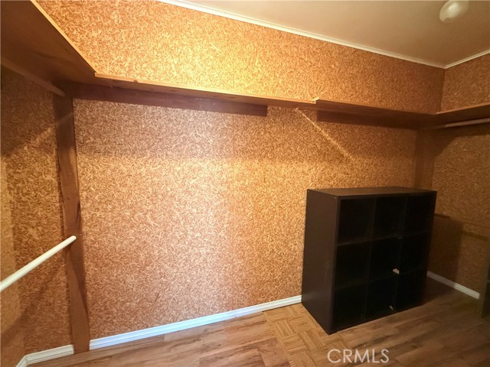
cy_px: 184
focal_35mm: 14
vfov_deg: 85.7
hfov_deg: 102.1
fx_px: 198
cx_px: 245
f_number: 2.2
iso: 1000
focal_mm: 2.22
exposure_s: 1/60
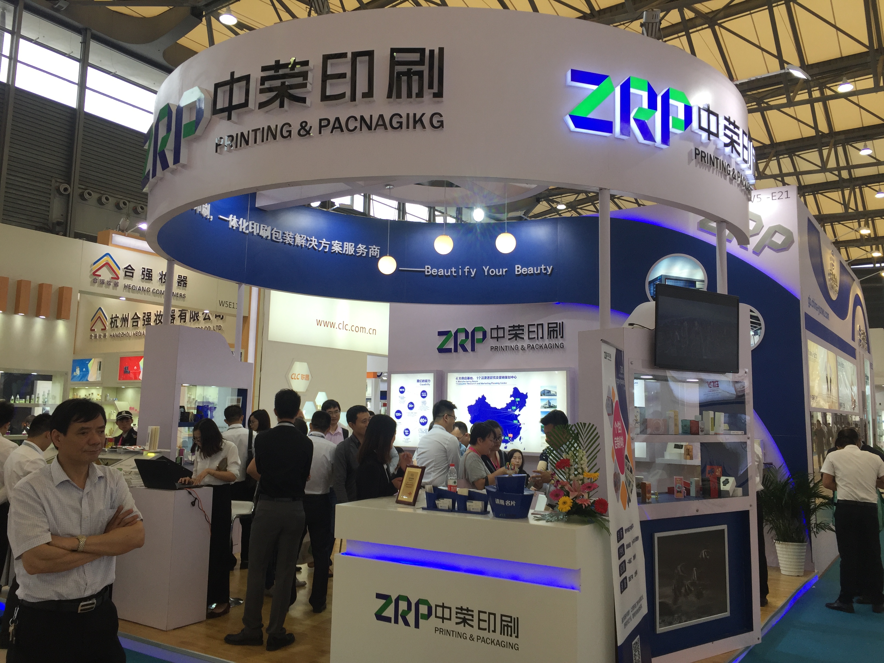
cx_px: 442
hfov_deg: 61.7
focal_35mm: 29
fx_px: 741
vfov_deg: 48.2
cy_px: 332
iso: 32
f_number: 2.2
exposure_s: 1/100
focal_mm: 4.15
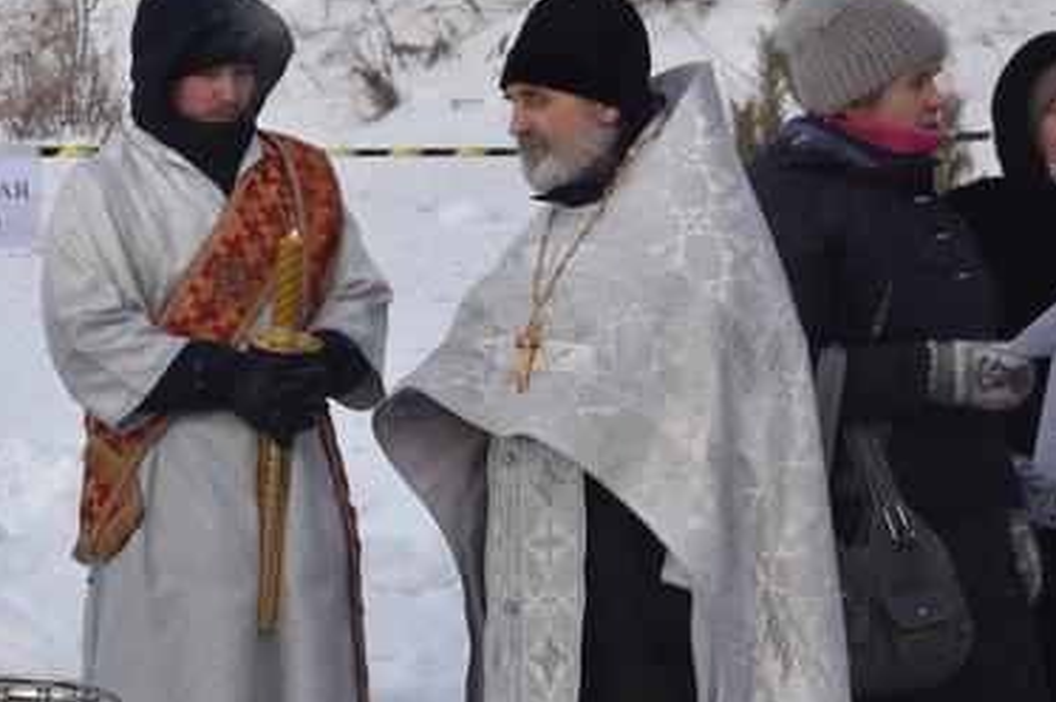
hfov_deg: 13.0
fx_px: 4484
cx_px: -320
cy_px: 545
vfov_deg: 8.9
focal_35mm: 153
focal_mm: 38
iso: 320
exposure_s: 1/500
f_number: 8
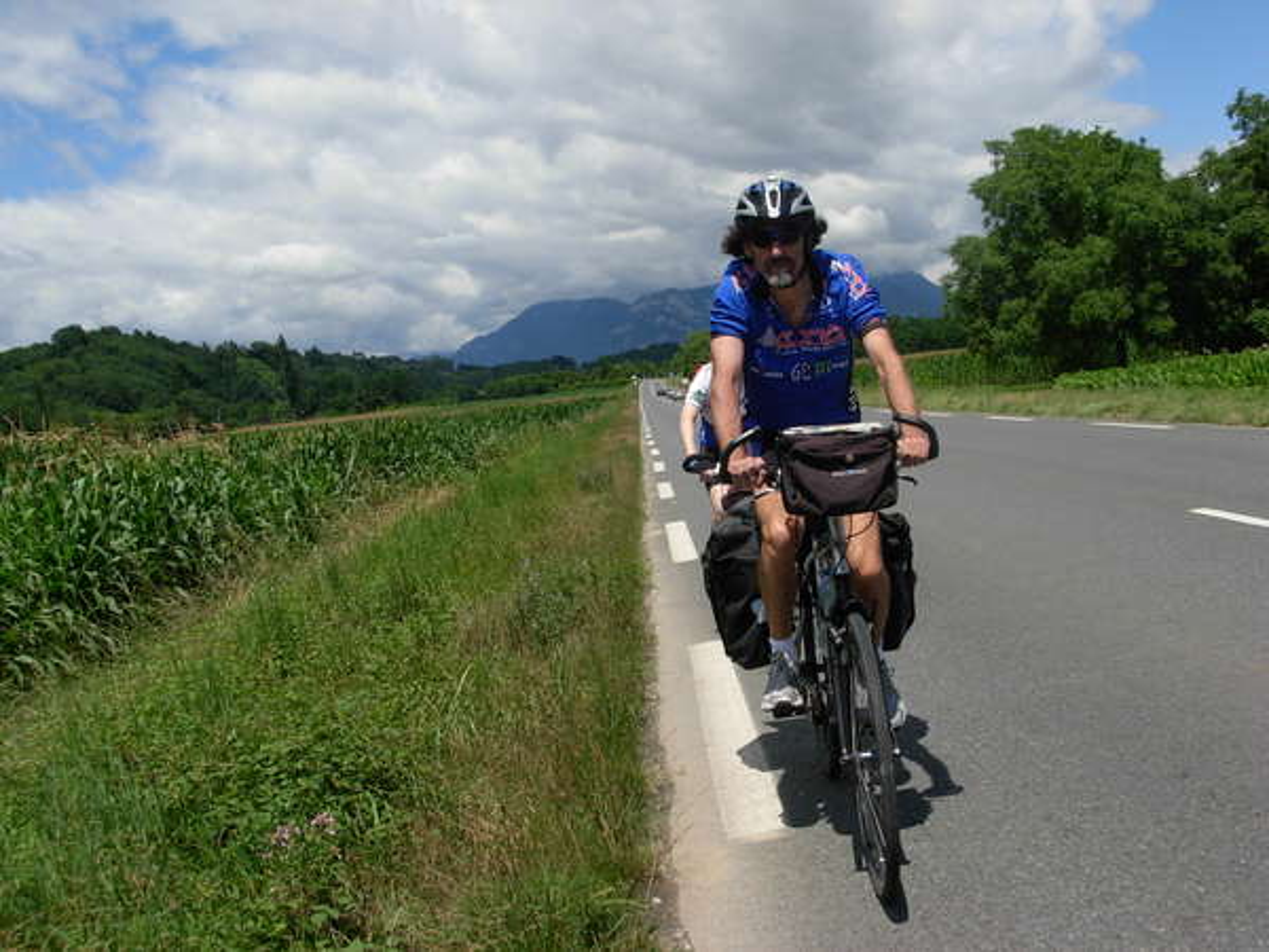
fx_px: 1393
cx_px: 634
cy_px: 476
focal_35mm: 38
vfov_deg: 37.7
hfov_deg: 49.0
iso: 79
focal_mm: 6.3
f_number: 4.9
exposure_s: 1/745
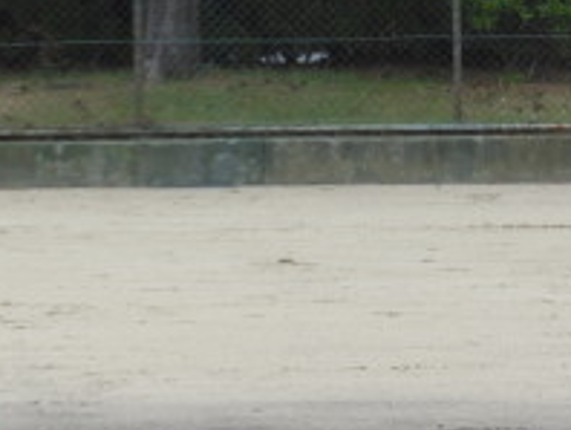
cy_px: 450
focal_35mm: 756
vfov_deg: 2.0
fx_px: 12486
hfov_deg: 2.6
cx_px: 0
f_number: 5.5
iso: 100
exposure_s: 1/320
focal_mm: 44.8
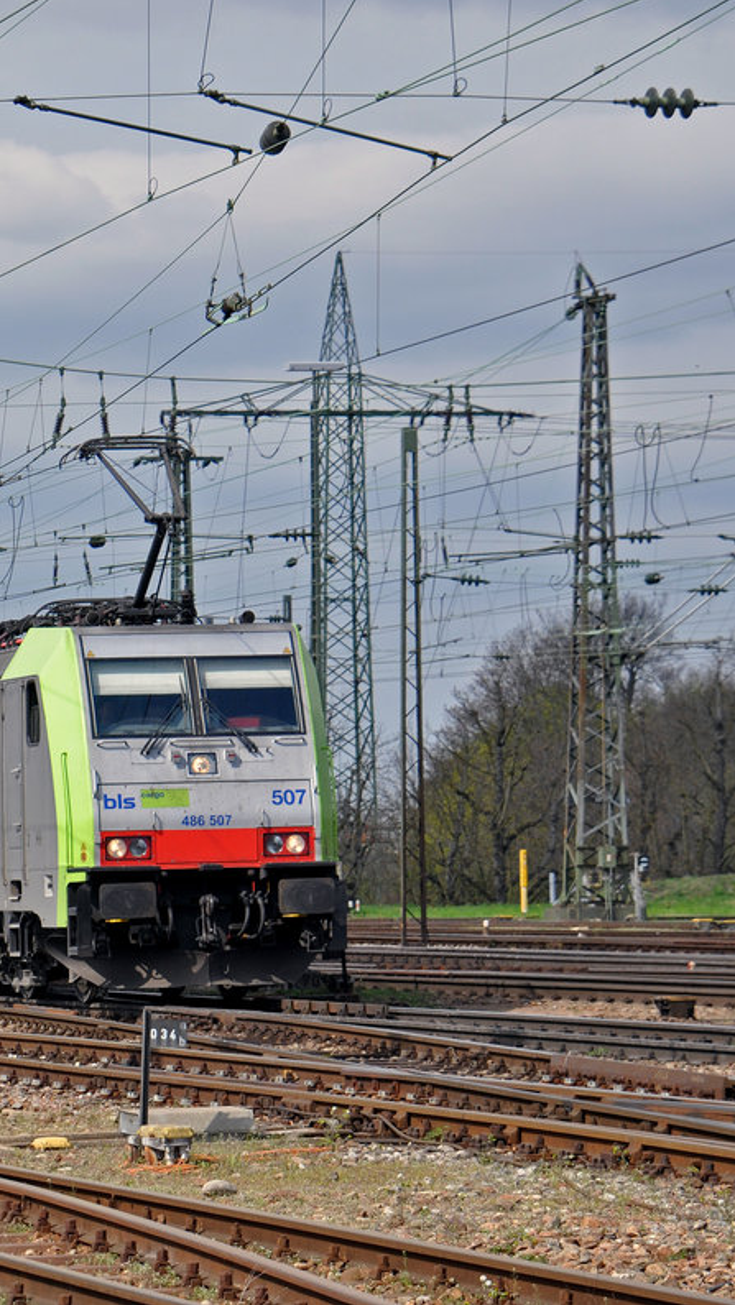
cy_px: 652
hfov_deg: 7.3
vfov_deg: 13.0
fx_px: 5748
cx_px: -92
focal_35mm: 166
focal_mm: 70
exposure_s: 1/1000
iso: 200
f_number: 5.6
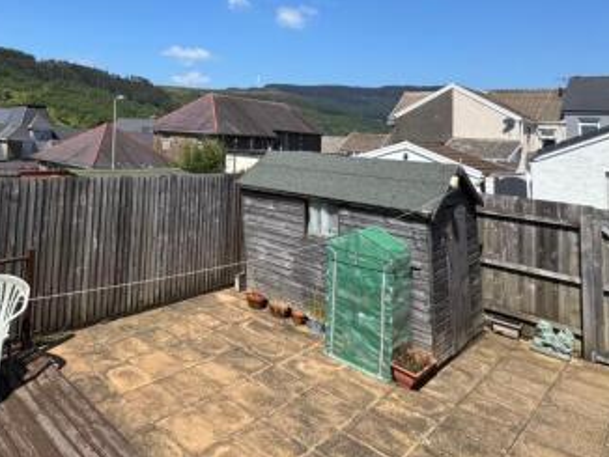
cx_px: 100
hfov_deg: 61.9
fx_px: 440
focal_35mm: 25
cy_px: 92
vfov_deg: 51.5
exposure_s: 1/1600
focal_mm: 2.22
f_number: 2.2
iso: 40
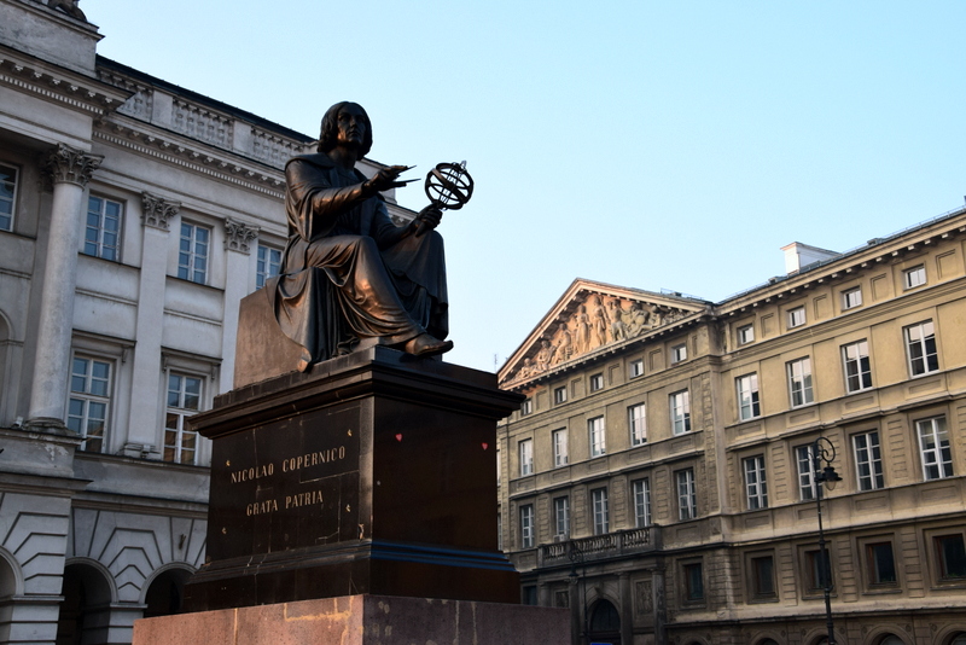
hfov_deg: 43.6
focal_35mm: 45
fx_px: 1208
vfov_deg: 29.9
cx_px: 483
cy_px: 322
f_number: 9
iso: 400
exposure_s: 1/160
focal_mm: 30
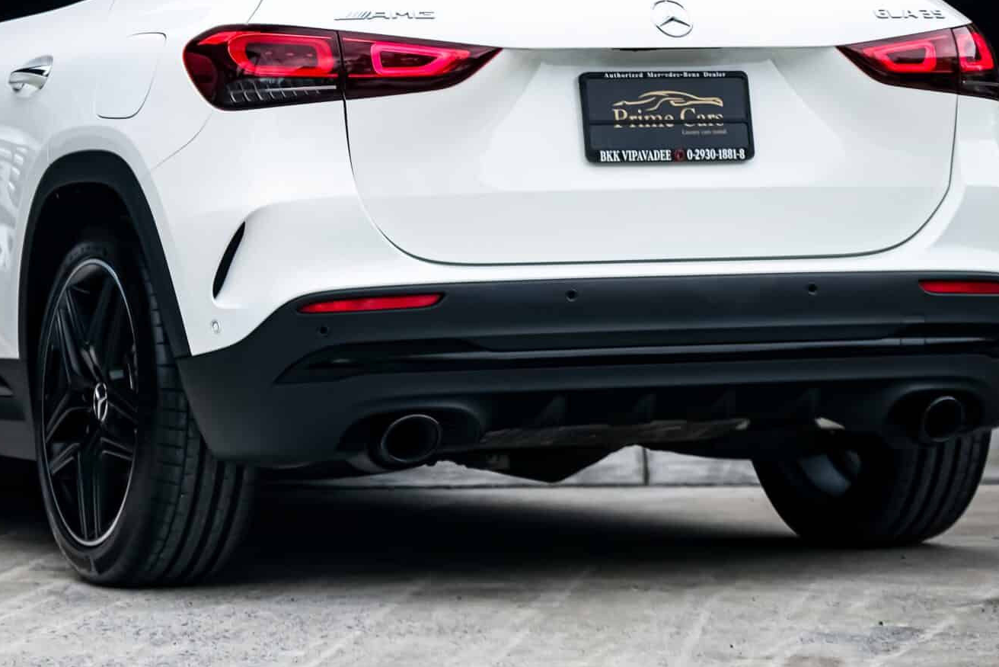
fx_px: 4496
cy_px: 38
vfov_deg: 8.4
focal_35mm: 162
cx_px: 273
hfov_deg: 12.6
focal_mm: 55
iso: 200
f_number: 4
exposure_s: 1/250
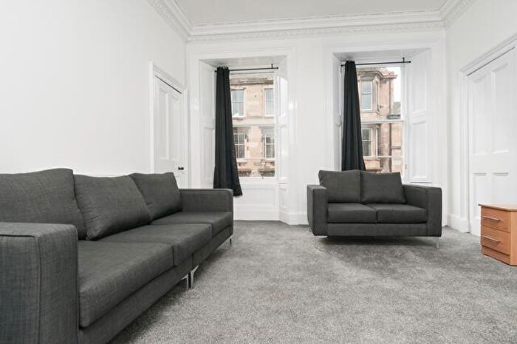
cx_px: 258
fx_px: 258
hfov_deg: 90.1
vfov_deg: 67.3
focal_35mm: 18
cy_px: 172
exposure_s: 1/200
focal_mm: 12
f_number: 8
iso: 200
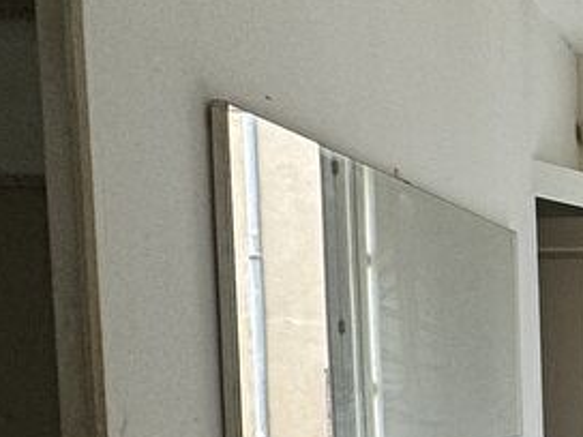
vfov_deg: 19.2
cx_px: 1020
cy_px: 461
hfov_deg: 20.0
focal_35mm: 74
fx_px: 1246
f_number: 2.2
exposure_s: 1/99
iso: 80
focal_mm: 2.22
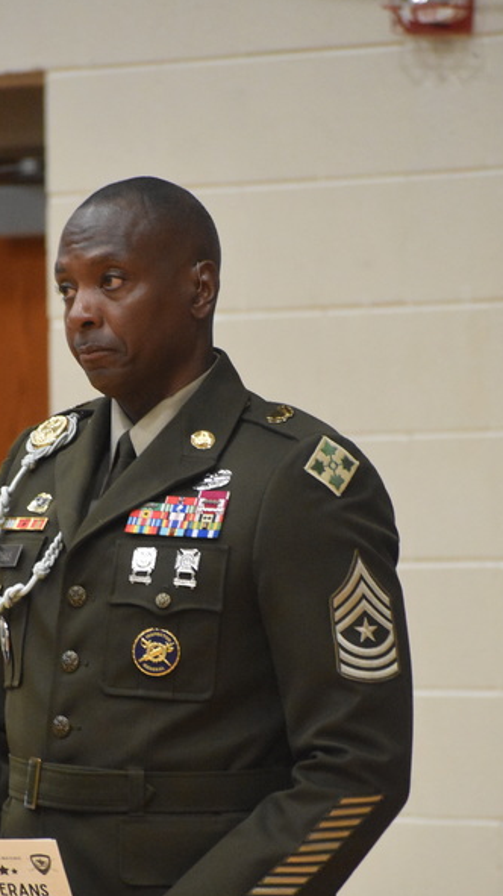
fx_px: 9090
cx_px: 148
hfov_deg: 3.2
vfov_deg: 5.6
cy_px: 587
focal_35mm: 383
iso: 5000
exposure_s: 1/180
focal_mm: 180
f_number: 5.3
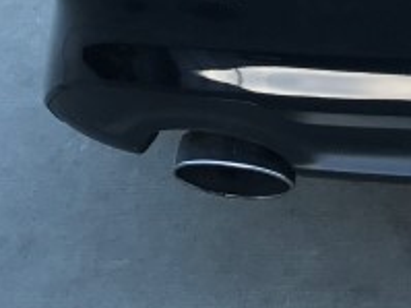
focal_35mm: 144
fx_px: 1709
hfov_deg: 13.1
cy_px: -271
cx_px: 578
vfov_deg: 9.7
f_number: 1.8
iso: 20
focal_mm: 3.99
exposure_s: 1/174
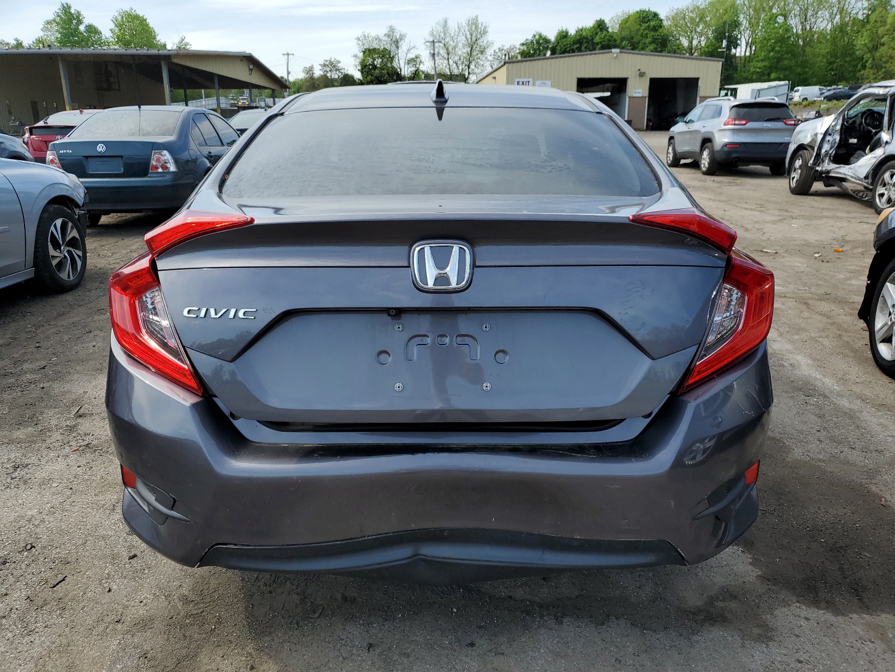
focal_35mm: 26
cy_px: 336
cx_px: 448
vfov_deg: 53.1
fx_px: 672
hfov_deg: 67.3
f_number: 1.5
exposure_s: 1/2000
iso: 50
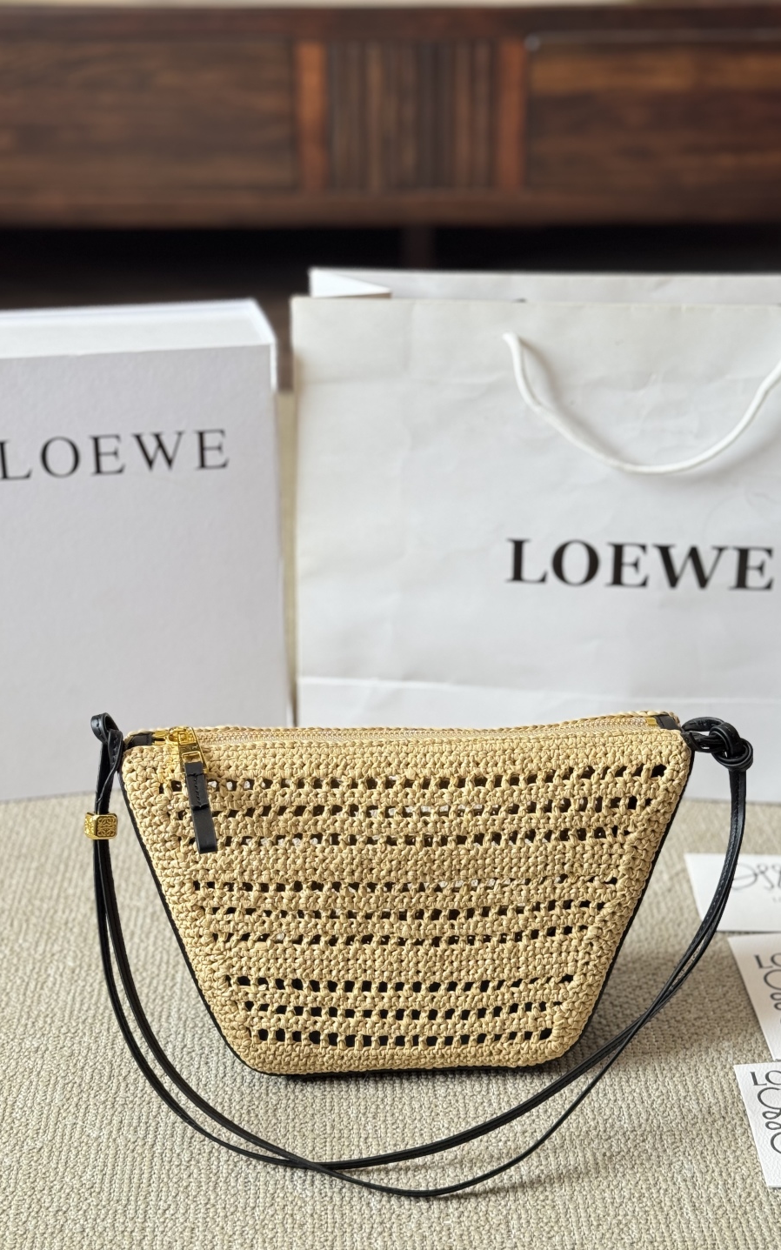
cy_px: 625
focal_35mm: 51
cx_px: 398
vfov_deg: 39.6
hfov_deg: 25.3
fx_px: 1737
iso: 100
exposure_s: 1/66
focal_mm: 6.76
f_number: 1.78
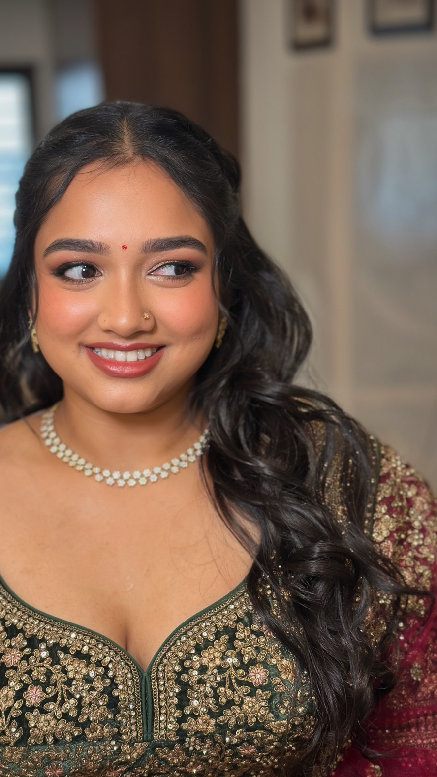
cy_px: 389
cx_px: 147
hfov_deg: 22.5
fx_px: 1092
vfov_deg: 39.2
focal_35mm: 53
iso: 125
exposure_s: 1/50
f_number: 1.78
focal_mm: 6.86
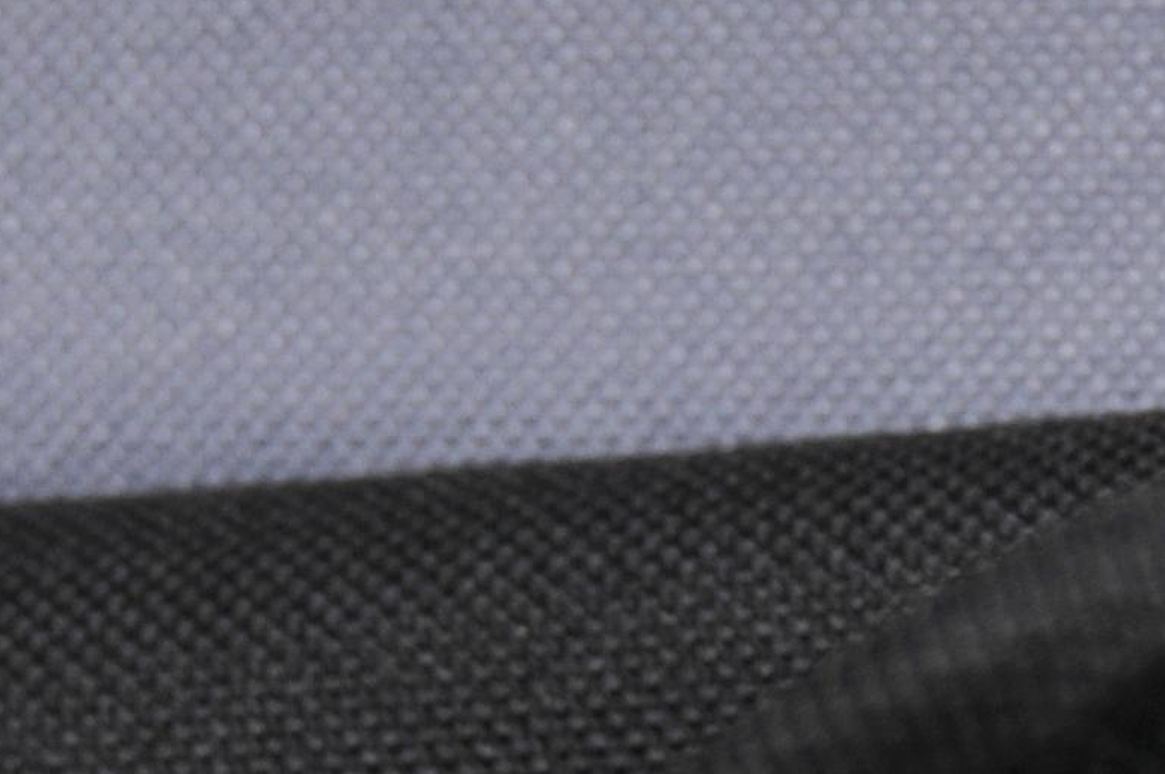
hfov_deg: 6.8
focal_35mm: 300
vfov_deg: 4.5
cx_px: 1209
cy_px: 1124
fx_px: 9698
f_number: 4.2
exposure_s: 1/200
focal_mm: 36
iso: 200
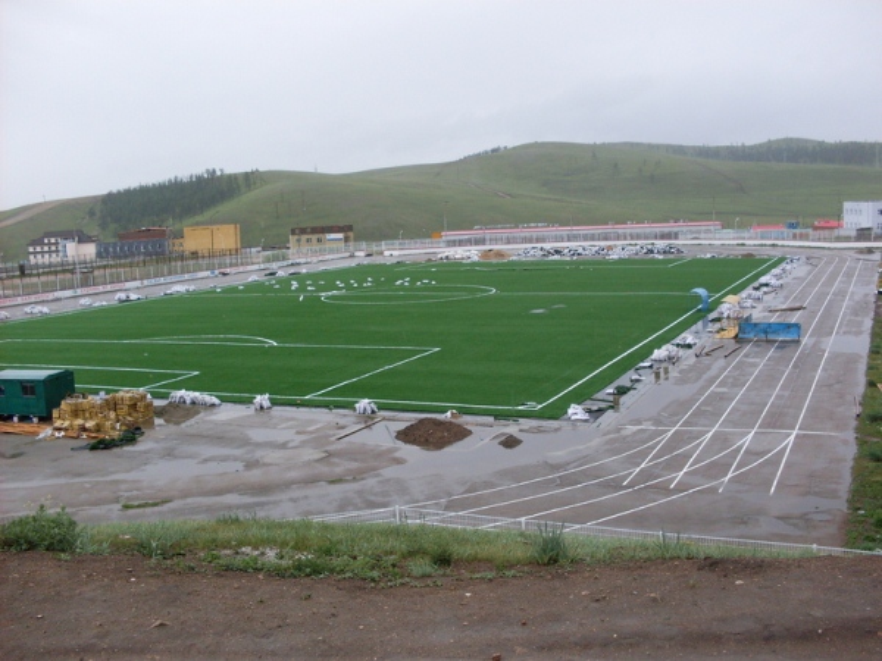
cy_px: 330
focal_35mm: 38
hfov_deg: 49.0
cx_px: 441
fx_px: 968
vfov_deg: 37.7
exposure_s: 1/250
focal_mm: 6.3
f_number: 2.8
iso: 80
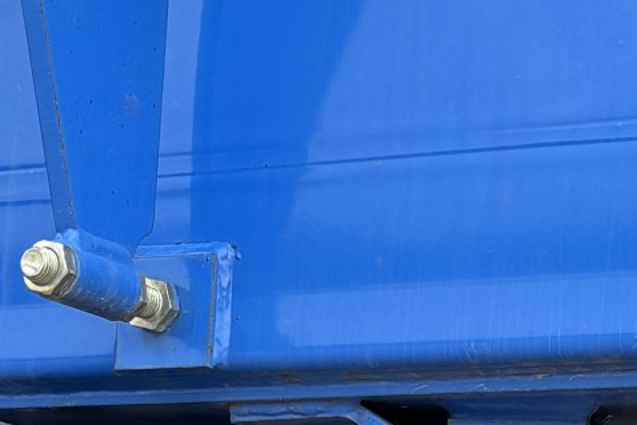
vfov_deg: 7.9
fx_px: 2885
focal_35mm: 163
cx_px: -17
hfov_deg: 12.4
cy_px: 931
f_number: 1.6
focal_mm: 5.96
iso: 50
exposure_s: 1/861
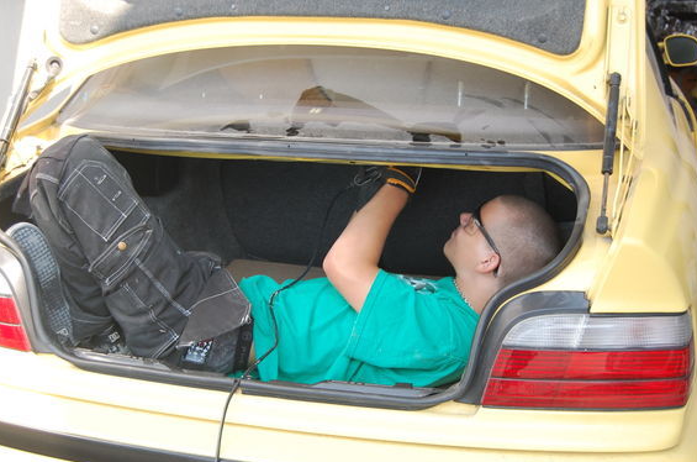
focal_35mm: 51
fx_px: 985
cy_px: 252
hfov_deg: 38.9
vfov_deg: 26.3
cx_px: 327
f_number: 5
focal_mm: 30
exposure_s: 1/100
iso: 400
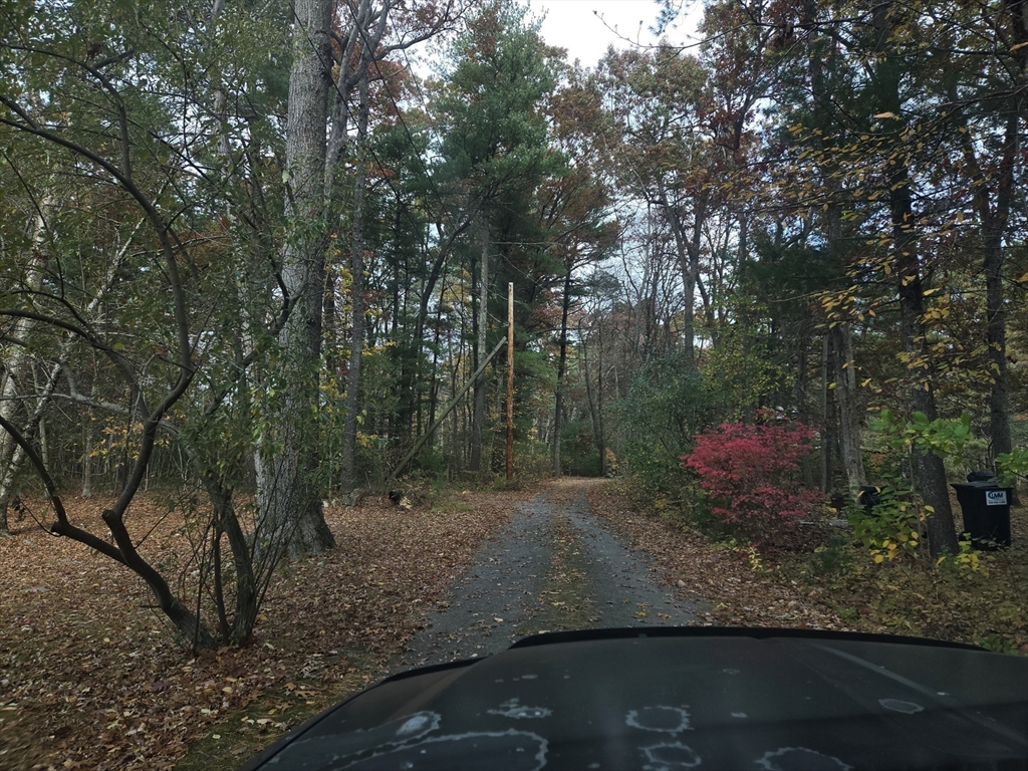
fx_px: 683
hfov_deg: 73.9
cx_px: 514
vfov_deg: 58.9
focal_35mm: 23
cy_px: 386
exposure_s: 1/260
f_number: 1.8
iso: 25
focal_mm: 5.4
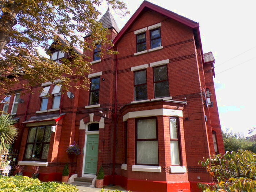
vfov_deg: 56.8
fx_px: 177
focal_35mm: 24
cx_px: 128
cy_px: 96
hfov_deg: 71.6
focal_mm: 4.3
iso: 80
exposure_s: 1/140
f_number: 5.8
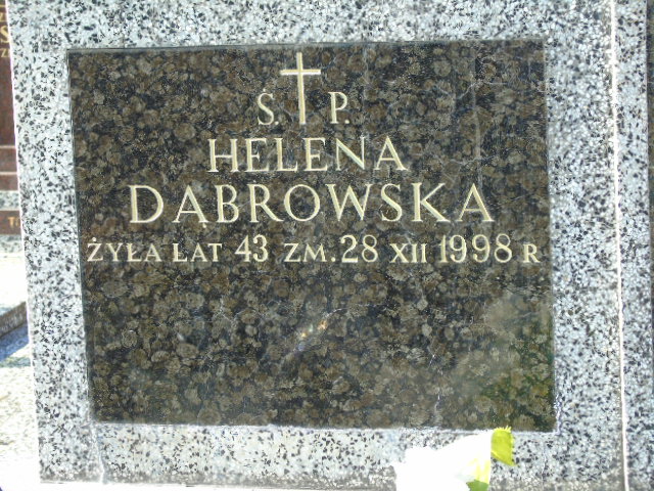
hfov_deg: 15.9
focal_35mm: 124
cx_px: 327
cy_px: 246
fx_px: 2343
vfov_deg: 12.0
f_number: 4.6
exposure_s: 1/100
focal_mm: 22
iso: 80
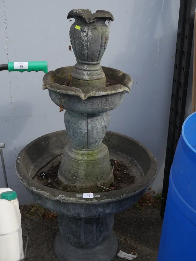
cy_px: 130
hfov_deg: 34.4
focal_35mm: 42
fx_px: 317
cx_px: 98
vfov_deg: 44.8
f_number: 7.1
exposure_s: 1/250
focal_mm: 21
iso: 200
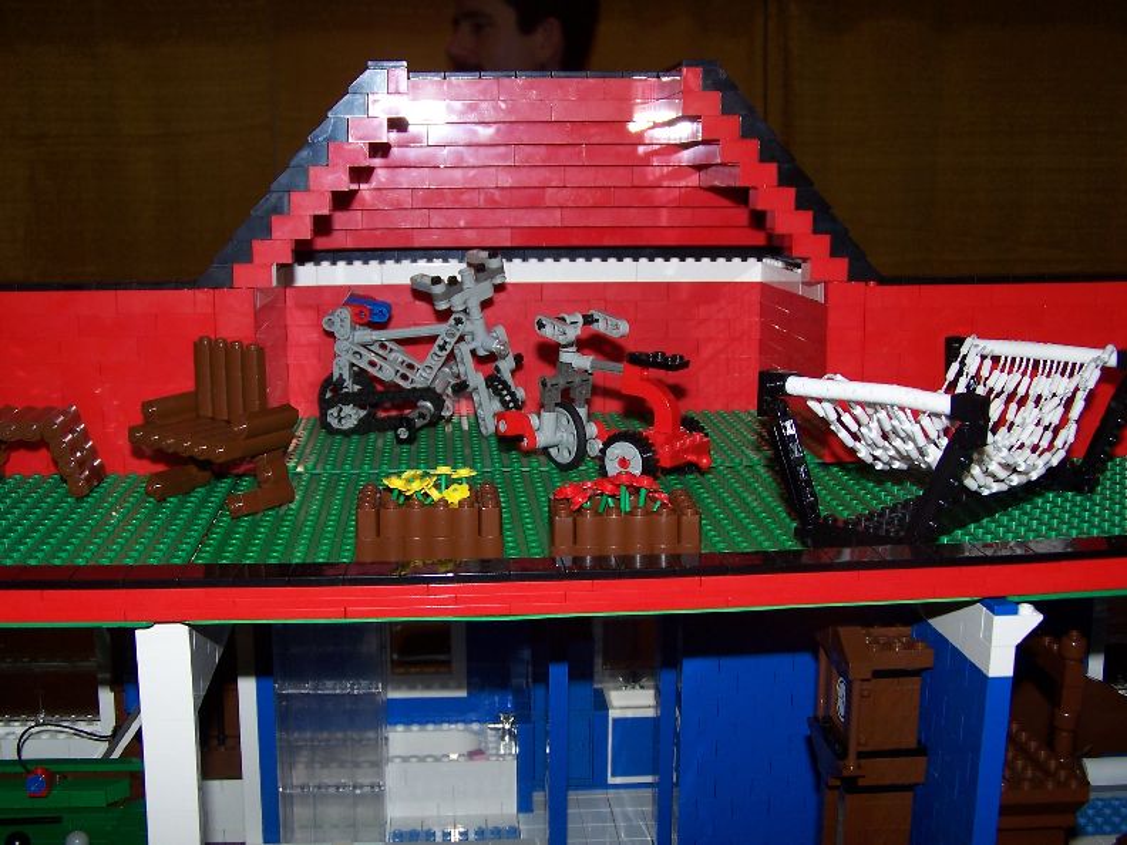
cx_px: 564
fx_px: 1302
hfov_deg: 46.8
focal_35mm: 40
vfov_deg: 36.0
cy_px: 422
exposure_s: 1/60
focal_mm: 6.7
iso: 80
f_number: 2.8
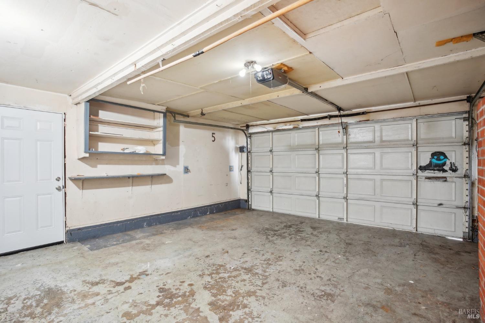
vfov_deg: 70.4
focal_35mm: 17
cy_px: 162
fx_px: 229
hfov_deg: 93.3
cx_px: 242
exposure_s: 1/1.43
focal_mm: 17
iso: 400
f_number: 8
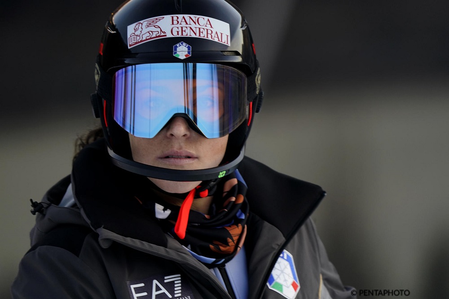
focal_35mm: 524
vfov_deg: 2.6
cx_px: 224
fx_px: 6533
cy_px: 150
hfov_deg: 3.9
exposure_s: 1/400
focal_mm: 524
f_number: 6.3
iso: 1600
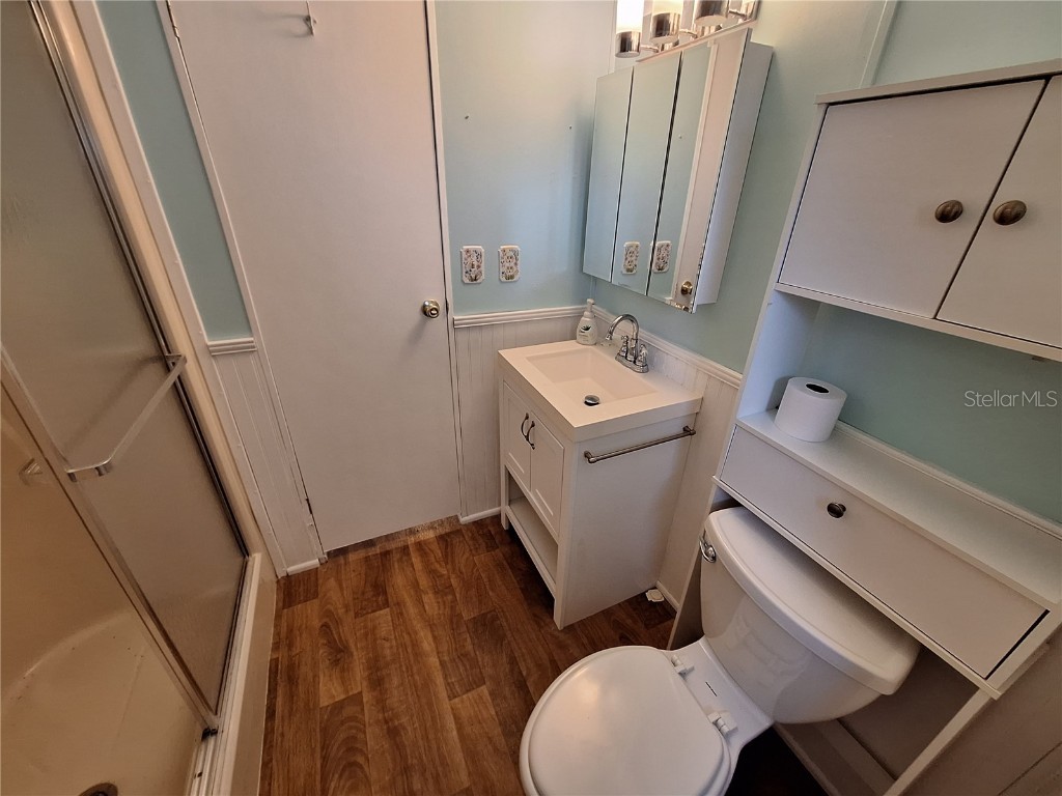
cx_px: 531
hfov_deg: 106.2
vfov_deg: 89.9
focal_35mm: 13
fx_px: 399
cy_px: 398
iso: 125
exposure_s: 1/40
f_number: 2.2
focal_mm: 1.74
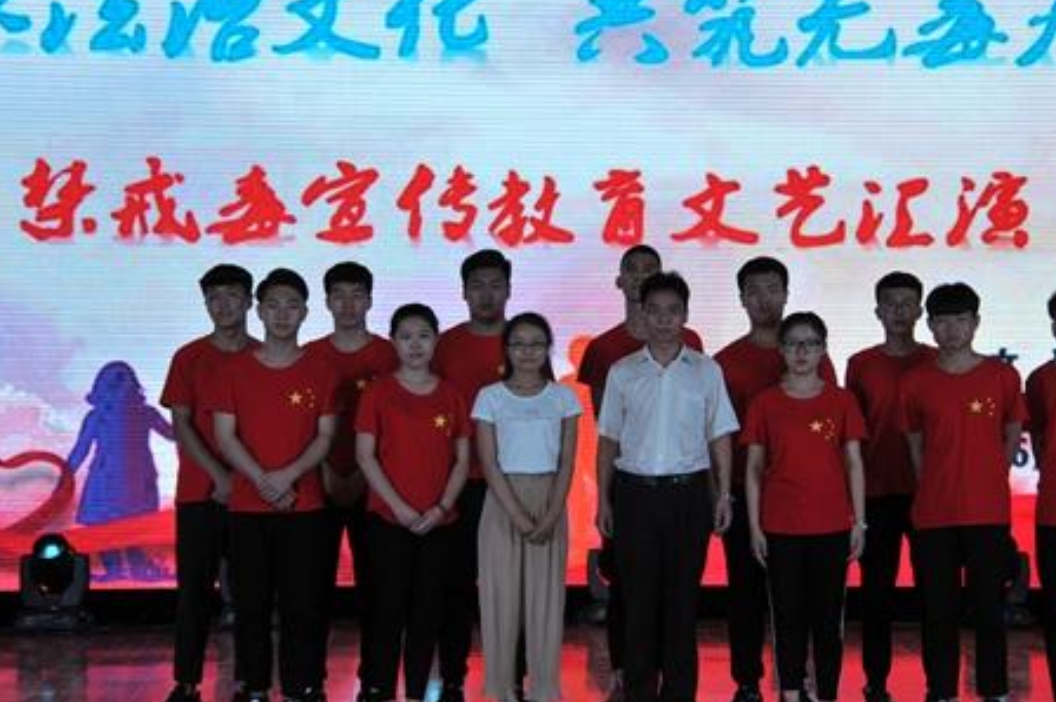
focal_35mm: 142
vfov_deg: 9.6
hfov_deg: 14.5
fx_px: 4162
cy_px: 343
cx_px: 620
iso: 1600
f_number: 14
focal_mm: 120
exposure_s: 1/250
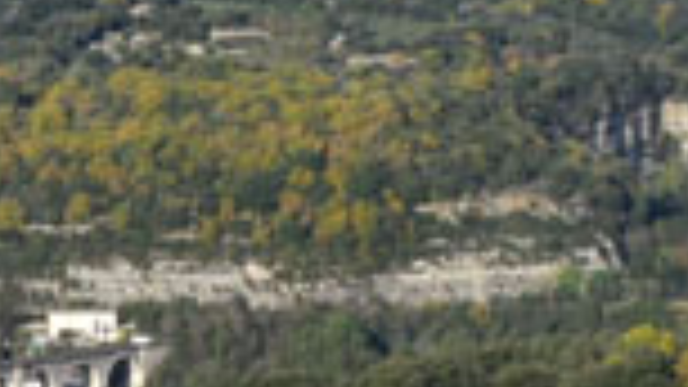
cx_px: -324
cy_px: 353
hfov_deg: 8.2
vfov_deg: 4.7
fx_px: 4696
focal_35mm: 257
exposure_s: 1/250
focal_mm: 25
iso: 400
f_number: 16
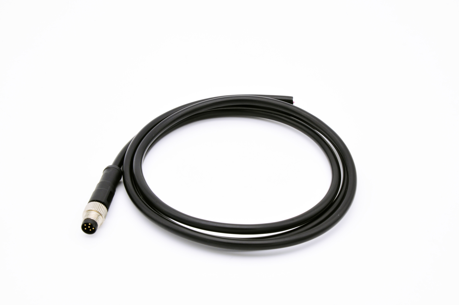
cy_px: 152
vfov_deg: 14.7
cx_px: 230
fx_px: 1184
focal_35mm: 93
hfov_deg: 21.9
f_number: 16
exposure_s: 1/20
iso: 200
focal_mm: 62
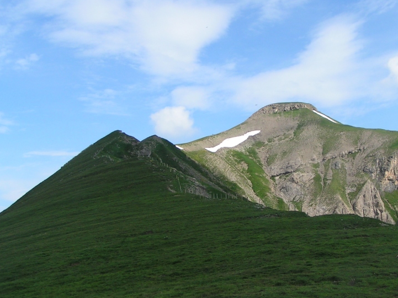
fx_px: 621
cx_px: 248
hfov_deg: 35.4
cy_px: 146
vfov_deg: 27.0
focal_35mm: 54
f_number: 5.6
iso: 50
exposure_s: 1/400
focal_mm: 5.8
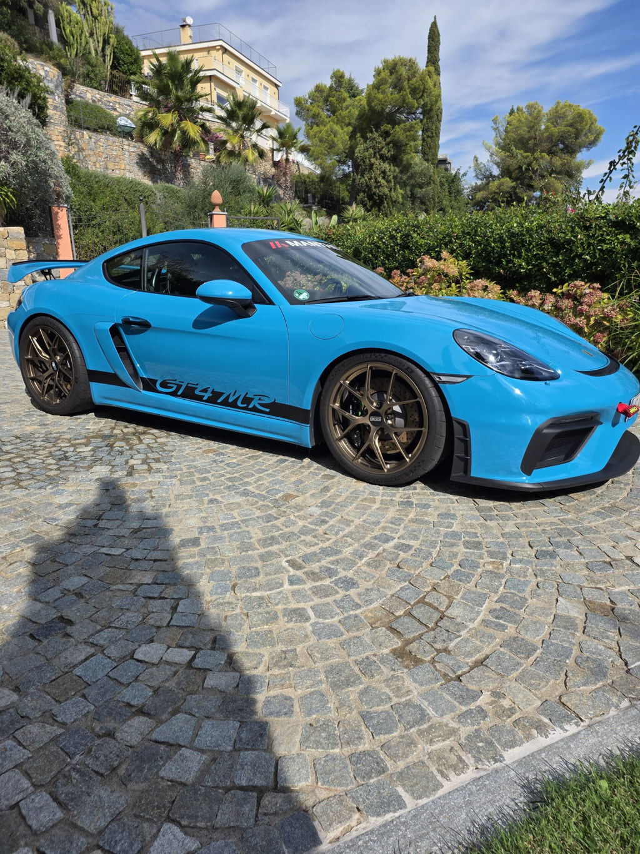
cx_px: 320
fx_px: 567
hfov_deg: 58.9
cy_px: 427
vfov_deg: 73.9
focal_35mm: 23
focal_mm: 6.25
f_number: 1.7
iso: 80
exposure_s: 1/7944
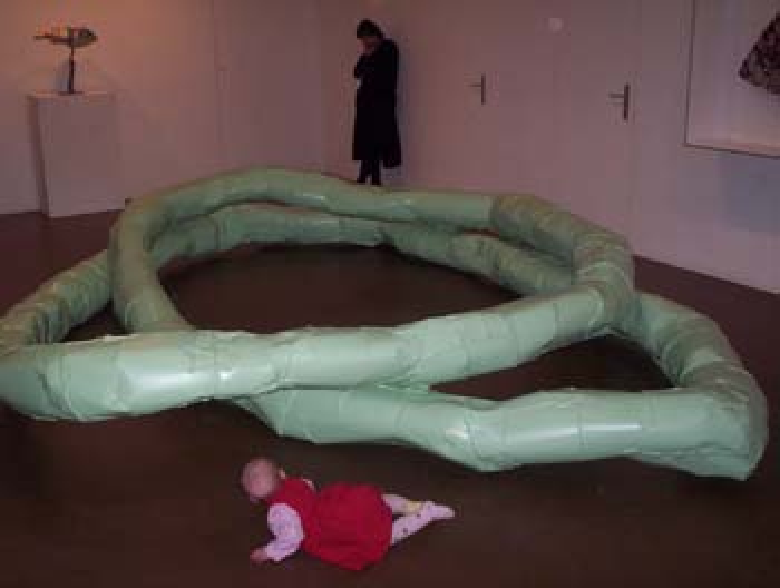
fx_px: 858
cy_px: 294
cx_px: 390
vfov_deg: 37.8
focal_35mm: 38
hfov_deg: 48.9
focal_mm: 4.99
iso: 140
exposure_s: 1/60
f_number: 4.5
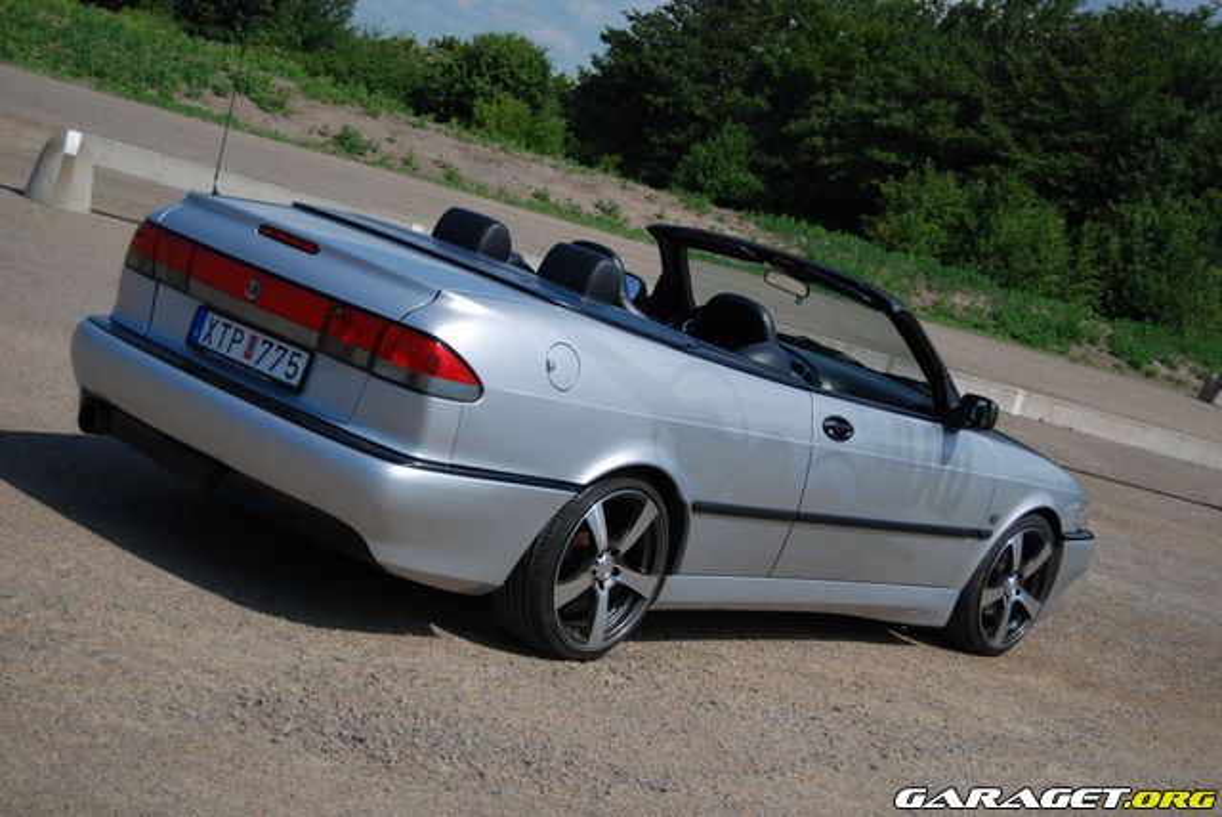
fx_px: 2038
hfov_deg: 33.4
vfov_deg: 22.7
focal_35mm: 60
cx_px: 611
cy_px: 408
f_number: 5
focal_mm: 40
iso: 100
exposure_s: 1/1000
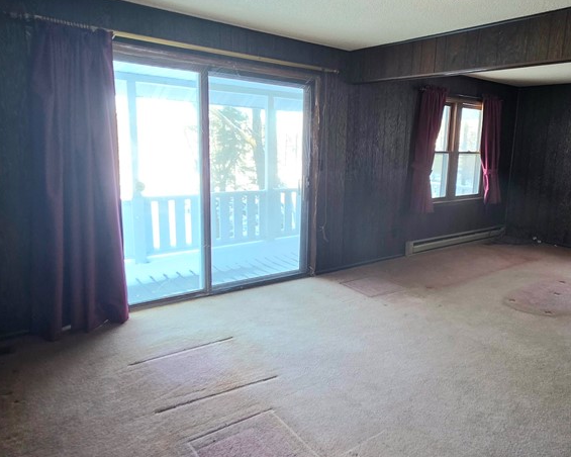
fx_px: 389
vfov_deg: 60.9
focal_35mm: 23
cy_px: 222
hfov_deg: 72.1
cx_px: 329
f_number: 1.9
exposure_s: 1/60.2
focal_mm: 2.2
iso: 250
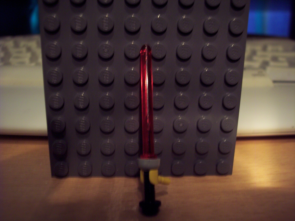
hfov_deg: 47.9
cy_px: 110
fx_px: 332
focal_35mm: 39
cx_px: 148
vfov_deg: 36.8
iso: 200
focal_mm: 8
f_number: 3.4
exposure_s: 1/8
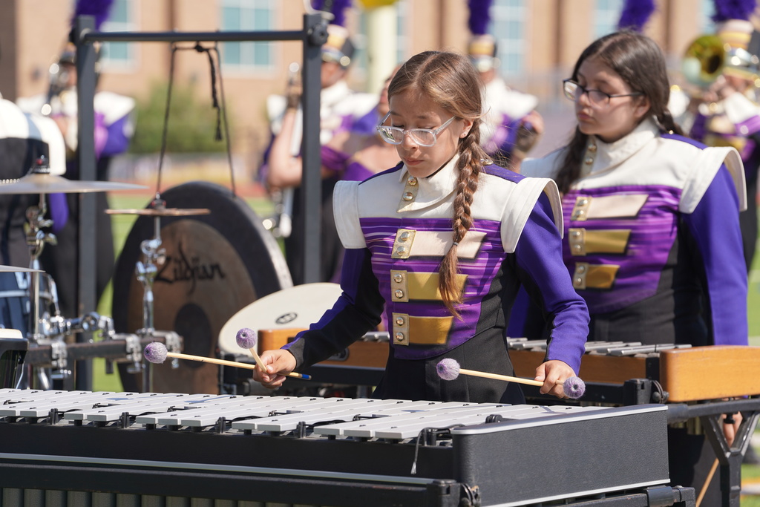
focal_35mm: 198
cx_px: 380
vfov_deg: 6.9
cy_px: 254
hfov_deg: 10.4
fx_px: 4180
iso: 100
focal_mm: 198
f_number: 6.3
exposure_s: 1/320
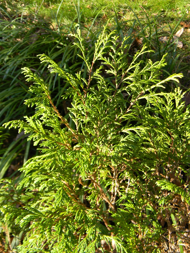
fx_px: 300
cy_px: 126
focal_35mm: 41
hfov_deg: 35.1
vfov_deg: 45.8
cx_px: 95
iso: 80
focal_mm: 7.3
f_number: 3.8
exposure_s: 1/110
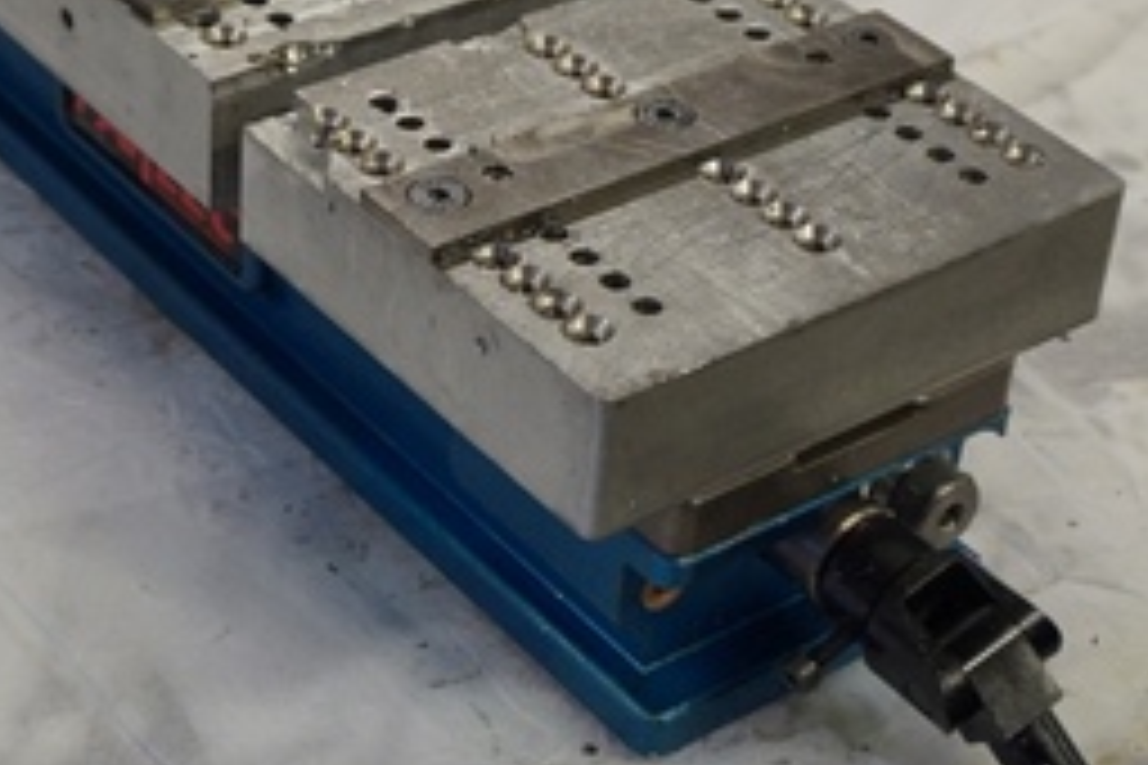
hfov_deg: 21.9
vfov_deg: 14.7
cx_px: 482
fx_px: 2965
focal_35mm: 93
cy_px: 310
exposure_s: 1/160
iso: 1600
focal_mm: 22
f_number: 4
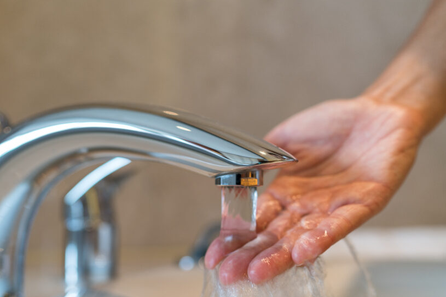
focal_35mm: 44
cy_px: 176
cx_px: 171
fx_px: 545
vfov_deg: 30.4
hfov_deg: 44.2
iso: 400
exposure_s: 1/50
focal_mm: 35
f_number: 2.2
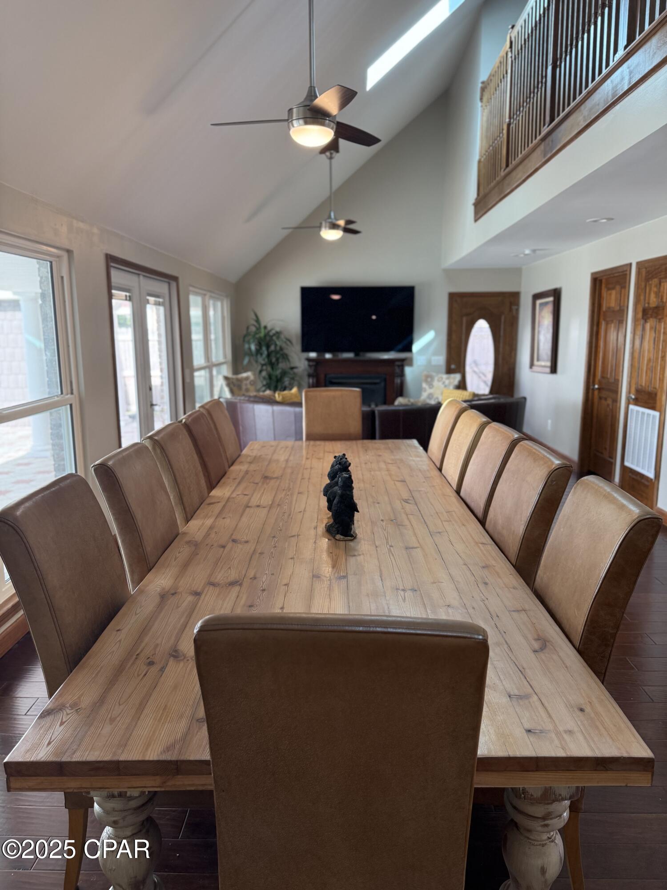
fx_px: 617
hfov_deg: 56.8
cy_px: 445
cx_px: 334
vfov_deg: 71.6
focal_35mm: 24
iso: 200
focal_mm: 6.76
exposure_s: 1/157
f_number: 1.78
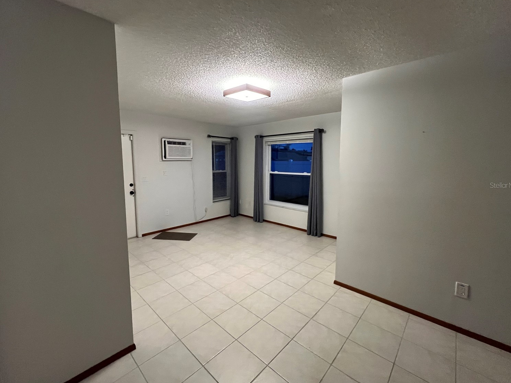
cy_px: 185
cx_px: 247
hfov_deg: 102.0
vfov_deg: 85.6
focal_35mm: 14
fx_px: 207
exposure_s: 1/60
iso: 500
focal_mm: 1.57
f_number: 1.8
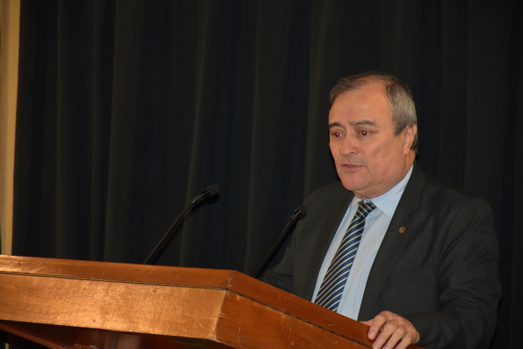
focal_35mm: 210
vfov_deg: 6.5
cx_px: 262
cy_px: 174
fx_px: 3051
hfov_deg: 9.8
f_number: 5.6
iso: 800
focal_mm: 140
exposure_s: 1/60
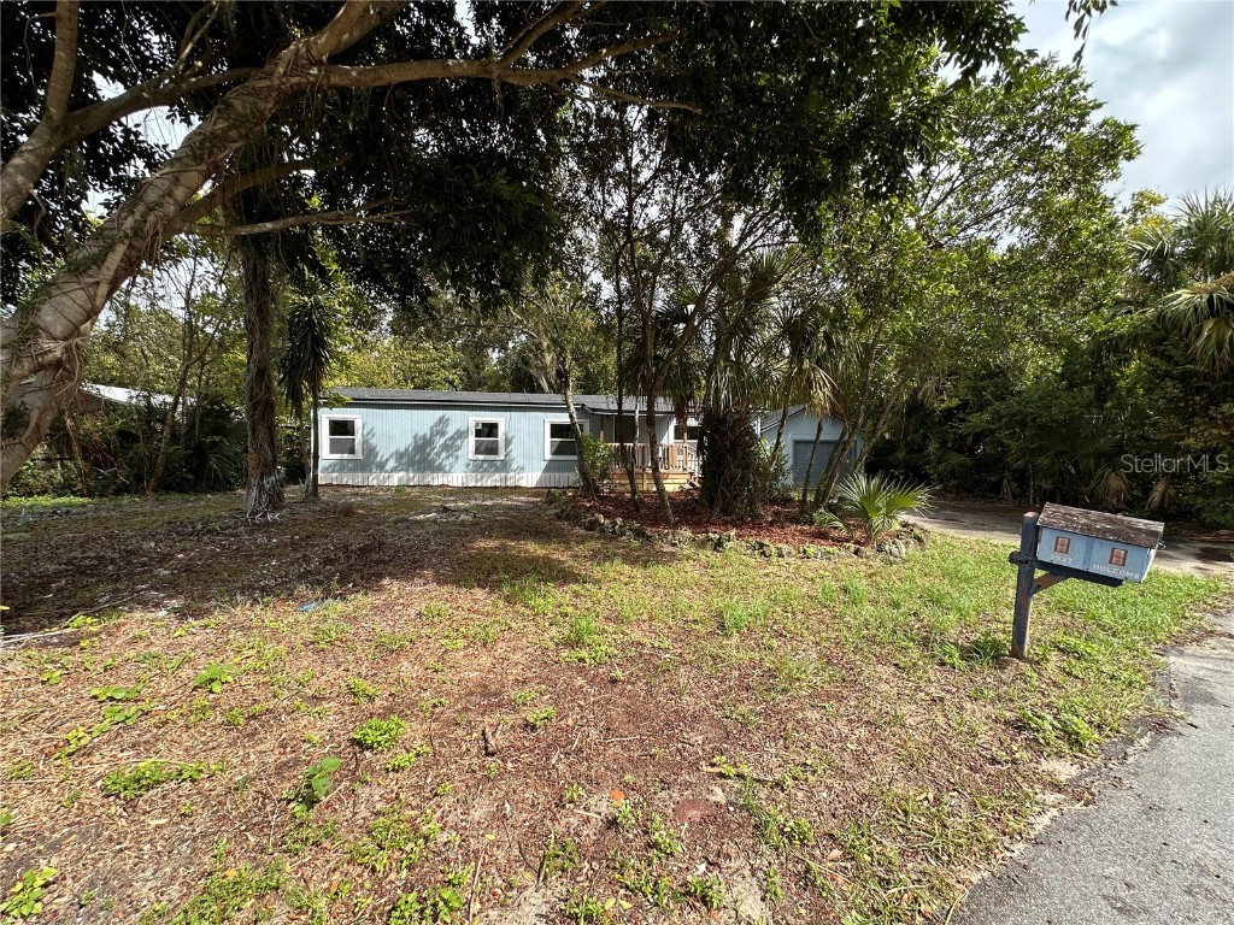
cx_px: 617
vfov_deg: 85.7
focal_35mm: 14
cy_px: 462
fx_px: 499
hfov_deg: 102.1
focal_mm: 2.22
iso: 40
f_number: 2.2
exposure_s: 1/716
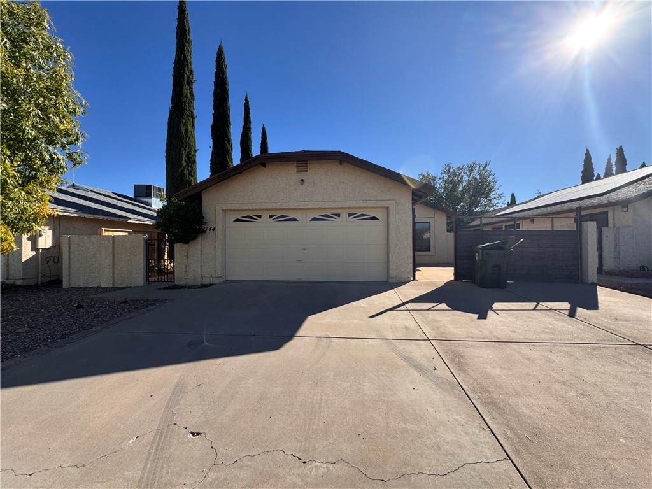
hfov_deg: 102.1
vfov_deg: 85.7
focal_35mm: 14
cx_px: 326
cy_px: 244
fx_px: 264
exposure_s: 1/1477
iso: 50
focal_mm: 2.22
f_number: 2.2
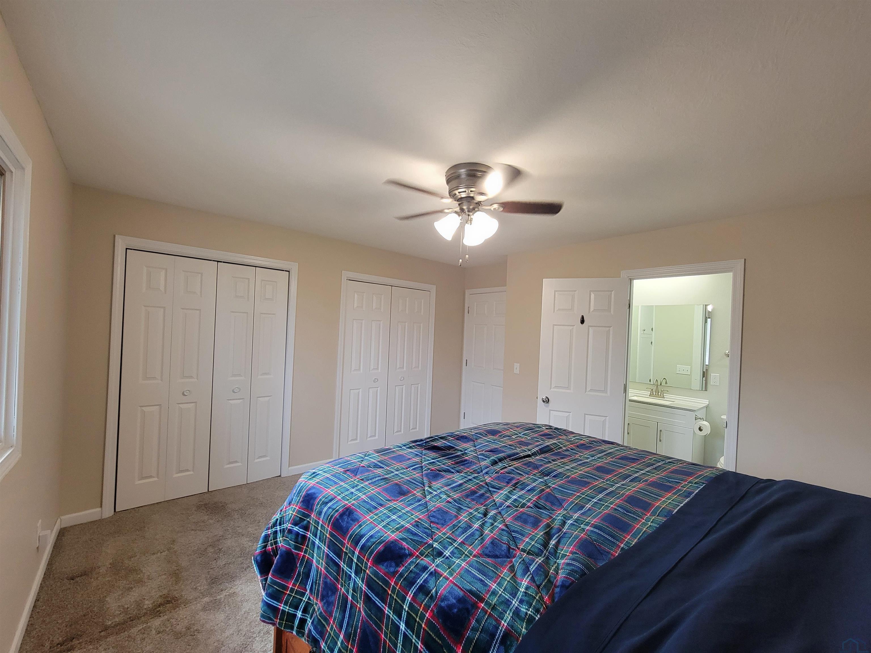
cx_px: 436
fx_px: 327
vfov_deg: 89.9
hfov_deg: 106.2
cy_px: 326
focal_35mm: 13
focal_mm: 2.2
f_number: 2.2
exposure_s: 1/60
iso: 250
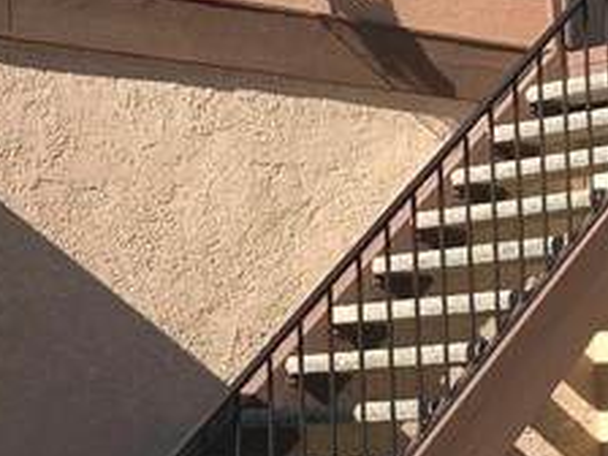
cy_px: 163
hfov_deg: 16.3
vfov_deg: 12.4
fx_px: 2090
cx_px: 24
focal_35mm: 119
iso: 25
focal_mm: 4.25
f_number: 1.8
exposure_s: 1/3086
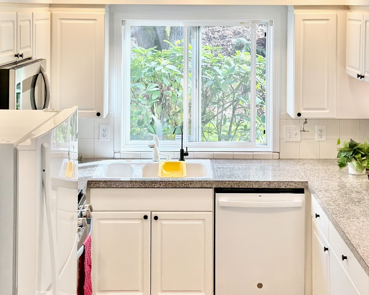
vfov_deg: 26.2
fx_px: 634
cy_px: 153
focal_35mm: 58
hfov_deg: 32.5
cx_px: 192
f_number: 1.78
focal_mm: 6.76
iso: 250
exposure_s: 1/1203
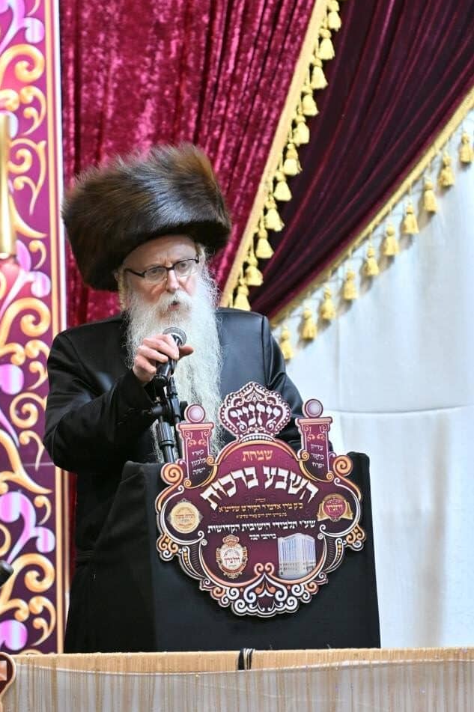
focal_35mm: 323
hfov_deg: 4.3
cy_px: 347
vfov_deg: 6.4
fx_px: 6386
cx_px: 219
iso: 320
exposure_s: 1/200
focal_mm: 200
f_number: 2.8
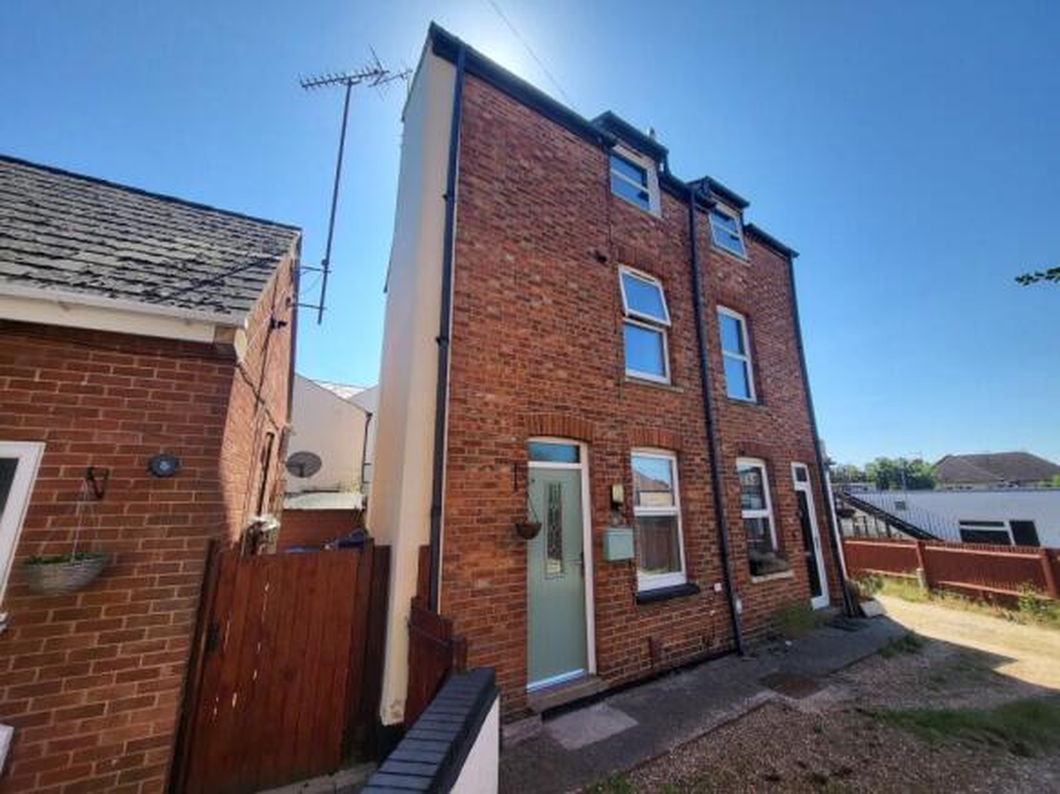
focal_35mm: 13
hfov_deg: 106.2
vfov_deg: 89.9
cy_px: 397
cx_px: 530
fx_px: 398
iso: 32
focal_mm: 1.74
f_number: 2.2
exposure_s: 1/626
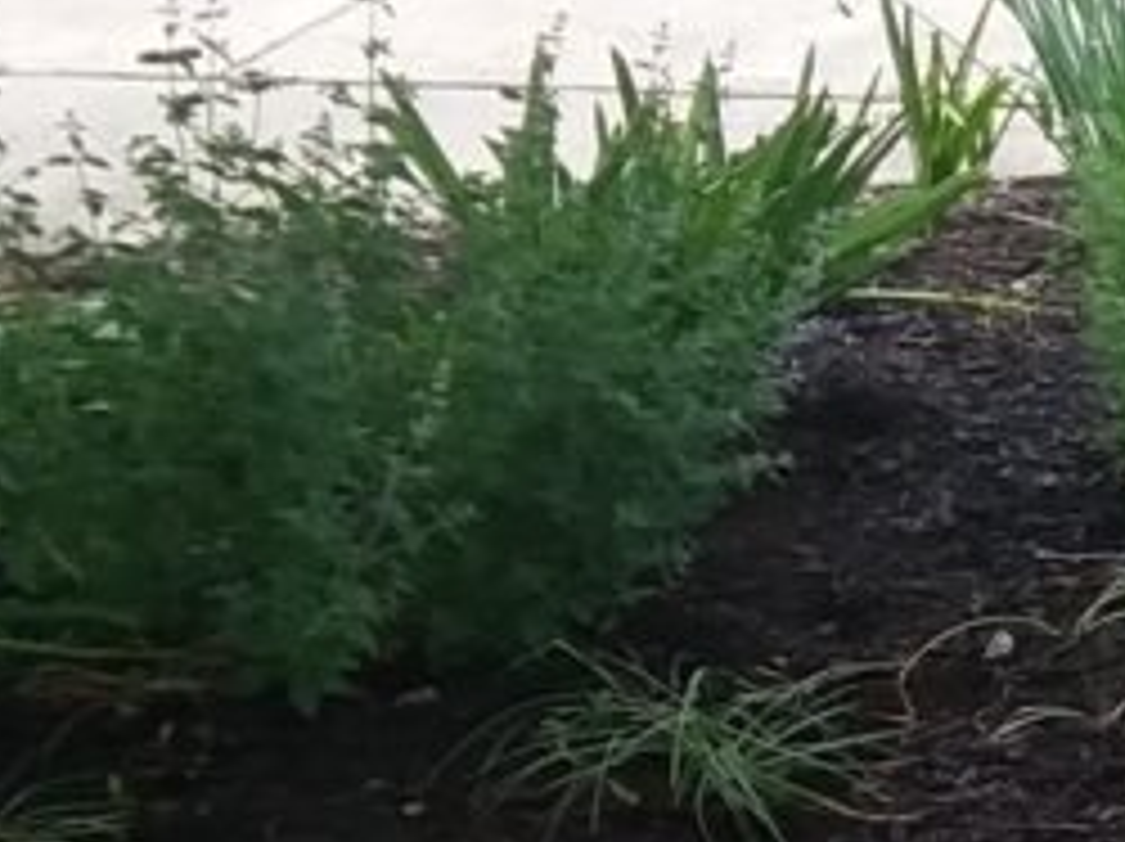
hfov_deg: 14.1
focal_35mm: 119
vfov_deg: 12.4
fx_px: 3864
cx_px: 2196
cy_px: 635
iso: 40
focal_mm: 2.47
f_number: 1.9
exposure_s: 1/461
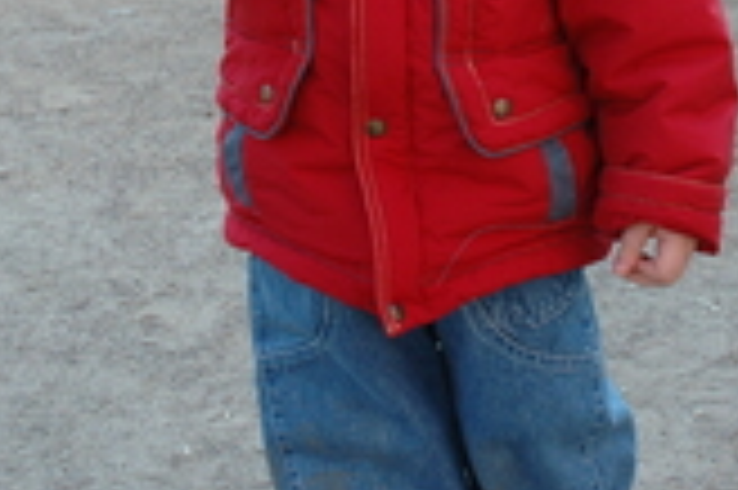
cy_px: -56
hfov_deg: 18.4
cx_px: 428
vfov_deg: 12.1
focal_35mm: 111
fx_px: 2281
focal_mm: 27
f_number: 7.1
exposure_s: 1/200
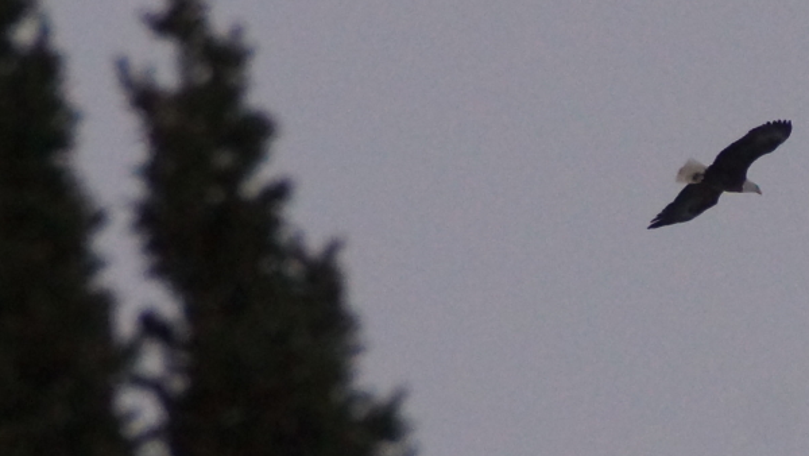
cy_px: 200
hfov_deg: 3.3
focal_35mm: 654
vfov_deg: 1.9
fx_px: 14034
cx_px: 387
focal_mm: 250
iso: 1600
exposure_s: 1/640
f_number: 8
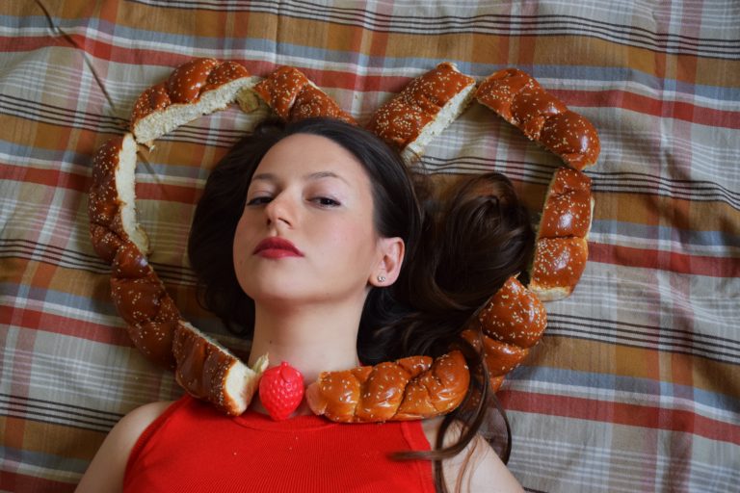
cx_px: 370
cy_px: 246
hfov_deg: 41.1
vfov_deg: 28.1
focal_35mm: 48
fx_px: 987
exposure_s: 1/80
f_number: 6.3
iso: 800
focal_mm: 32
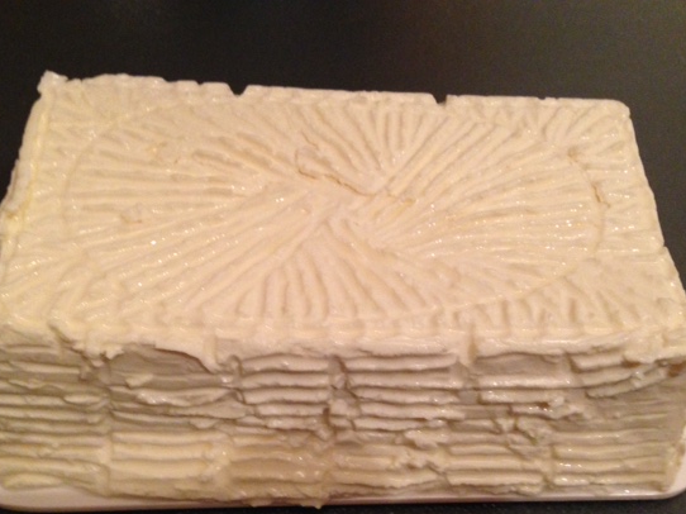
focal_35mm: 39
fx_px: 773
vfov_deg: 36.7
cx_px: 324
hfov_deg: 47.9
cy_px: 303
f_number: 2.4
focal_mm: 4.12
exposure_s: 1/20
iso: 320
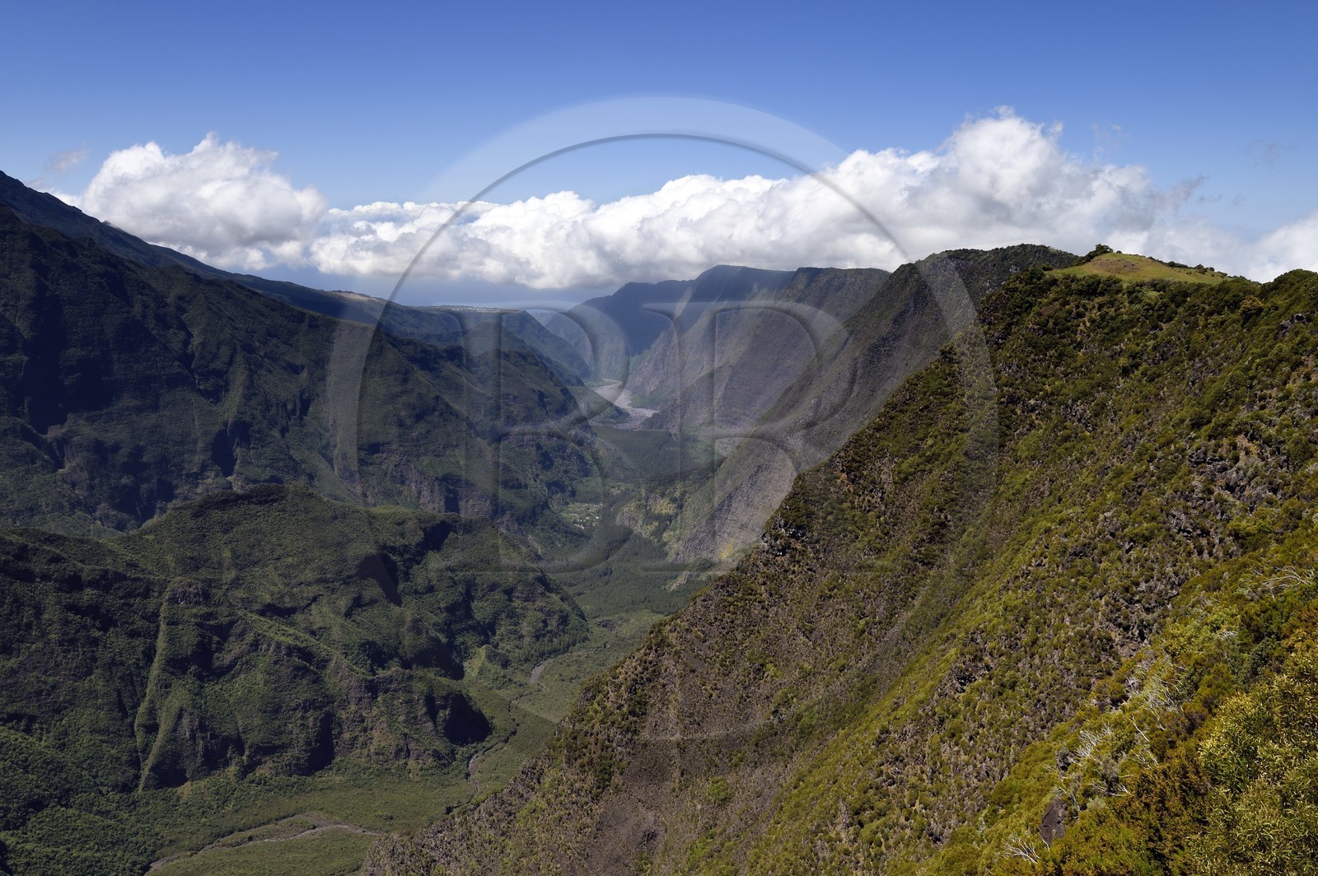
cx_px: 659
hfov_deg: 63.7
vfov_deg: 44.9
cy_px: 438
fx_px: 1061
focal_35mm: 29
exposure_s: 1/250
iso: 200
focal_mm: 29
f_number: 16
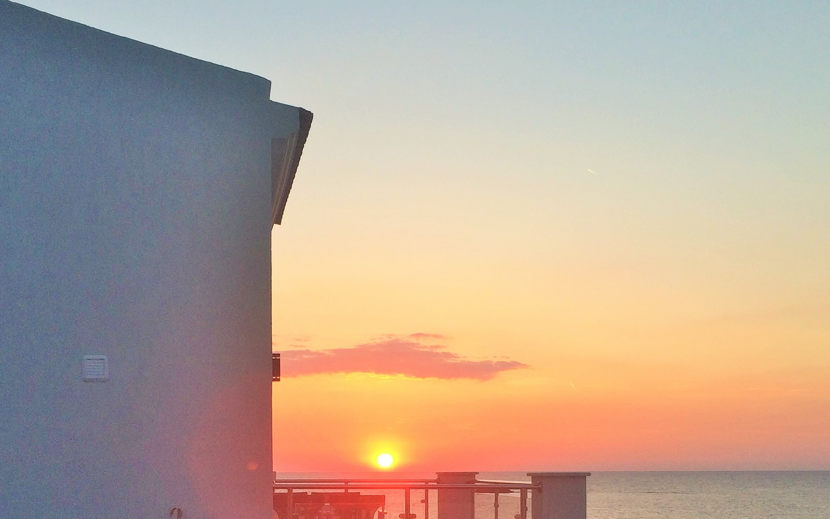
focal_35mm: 52
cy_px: 479
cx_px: 316
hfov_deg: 38.6
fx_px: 1176
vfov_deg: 24.1
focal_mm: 4.15
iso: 32
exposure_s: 1/441
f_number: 2.2
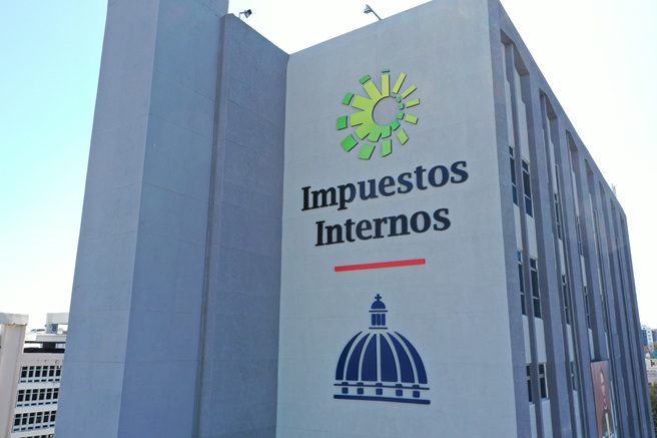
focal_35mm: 28
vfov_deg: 46.4
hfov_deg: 65.5
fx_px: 511
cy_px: 219
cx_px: 328
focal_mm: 10.26
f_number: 9
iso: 100
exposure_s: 1/80
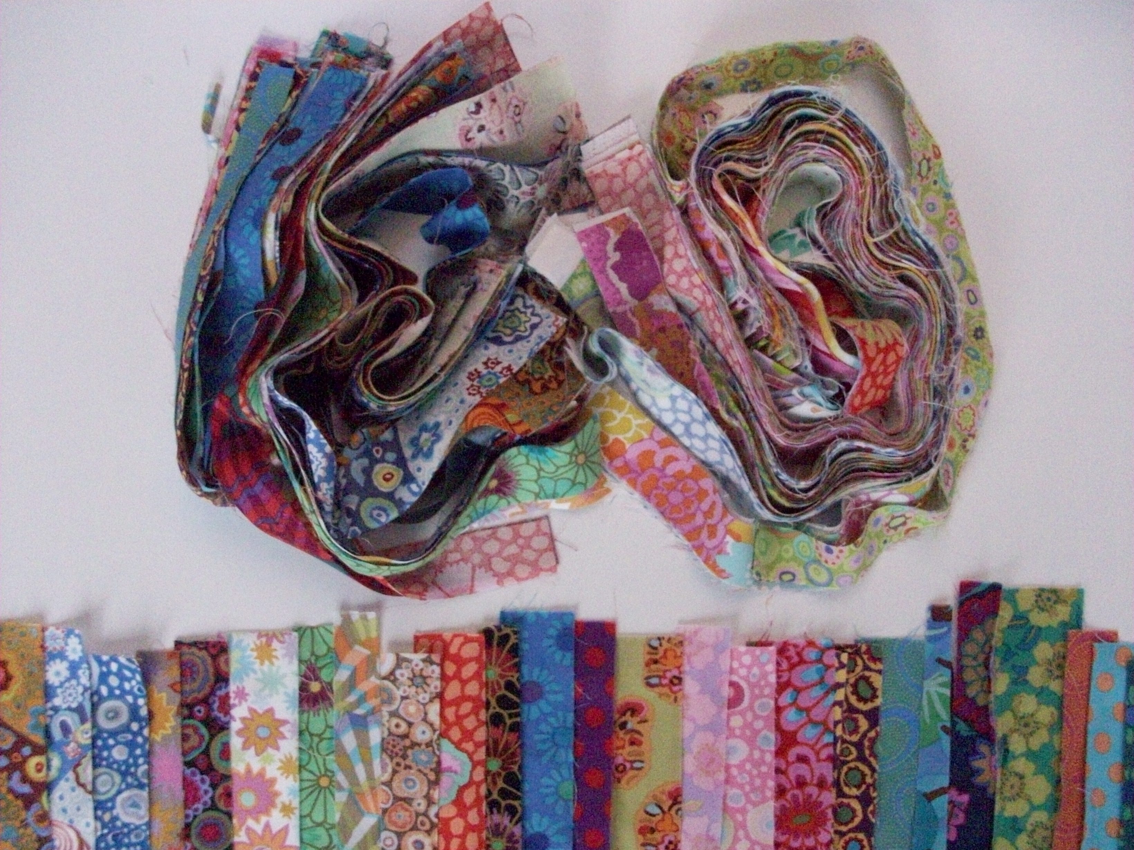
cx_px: 567
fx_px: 1114
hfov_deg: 54.0
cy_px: 425
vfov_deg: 41.8
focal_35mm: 34
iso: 800
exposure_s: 1/43.2
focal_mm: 5.7
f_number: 2.8
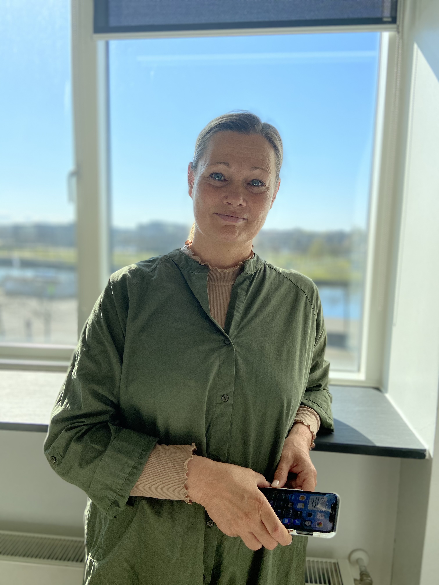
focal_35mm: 26
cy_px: 292
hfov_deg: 53.1
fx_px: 440
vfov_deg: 67.3
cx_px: 220
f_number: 1.8
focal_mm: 4.25
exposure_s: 1/2358
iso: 32
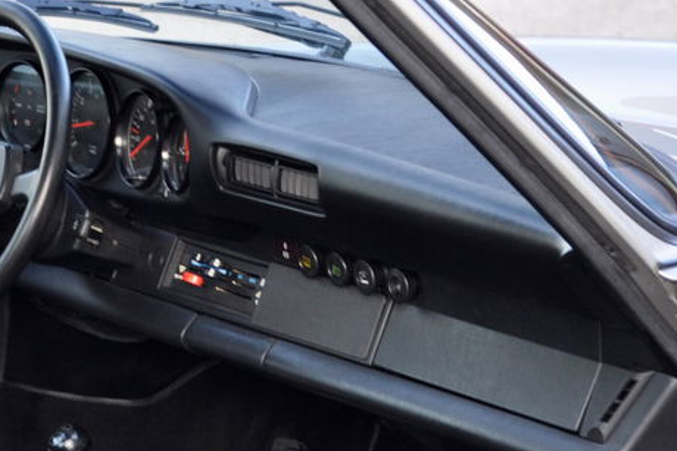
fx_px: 3890
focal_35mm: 207
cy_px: 290
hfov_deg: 9.9
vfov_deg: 6.6
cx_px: 191
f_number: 5
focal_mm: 62
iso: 500
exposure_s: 1/40
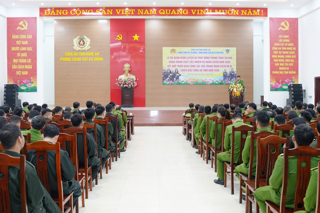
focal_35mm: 36
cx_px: 160
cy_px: 106
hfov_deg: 53.1
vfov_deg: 36.8
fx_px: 320
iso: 640
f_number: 4
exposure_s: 1/60
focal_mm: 24
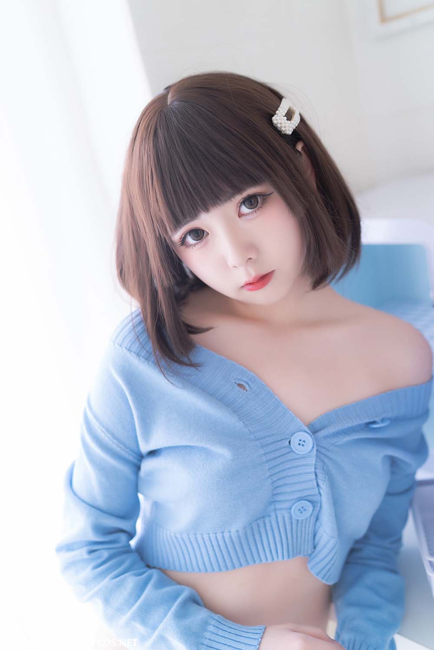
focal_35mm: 35
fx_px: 632
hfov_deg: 37.9
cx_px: 217
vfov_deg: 54.4
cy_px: 325
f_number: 2
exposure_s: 1/100
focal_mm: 35
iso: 500
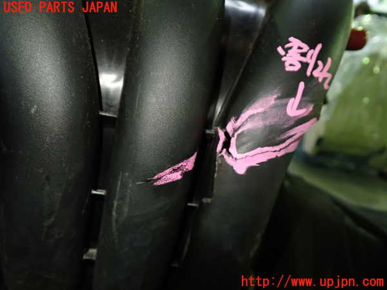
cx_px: 194
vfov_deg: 46.8
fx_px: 335
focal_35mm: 30
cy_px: 145
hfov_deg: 60.0
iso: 400
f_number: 2.3
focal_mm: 5.4
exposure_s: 1/30
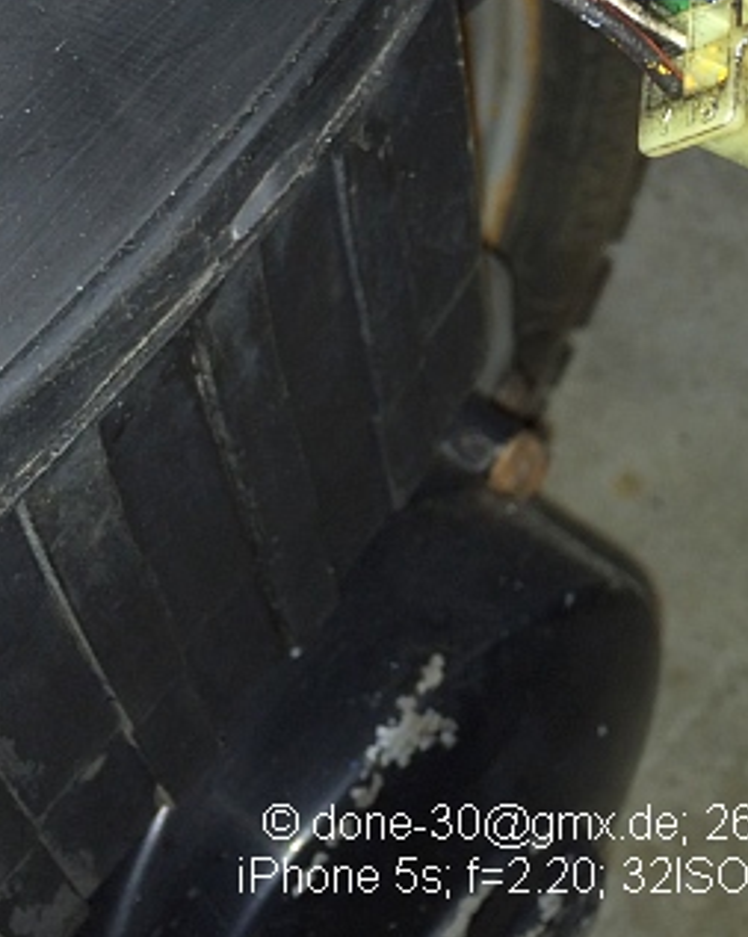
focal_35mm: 74
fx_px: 2051
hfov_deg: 20.2
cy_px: 133
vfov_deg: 25.1
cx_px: 689
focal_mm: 4.12
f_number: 2.2
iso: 32
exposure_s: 1/25
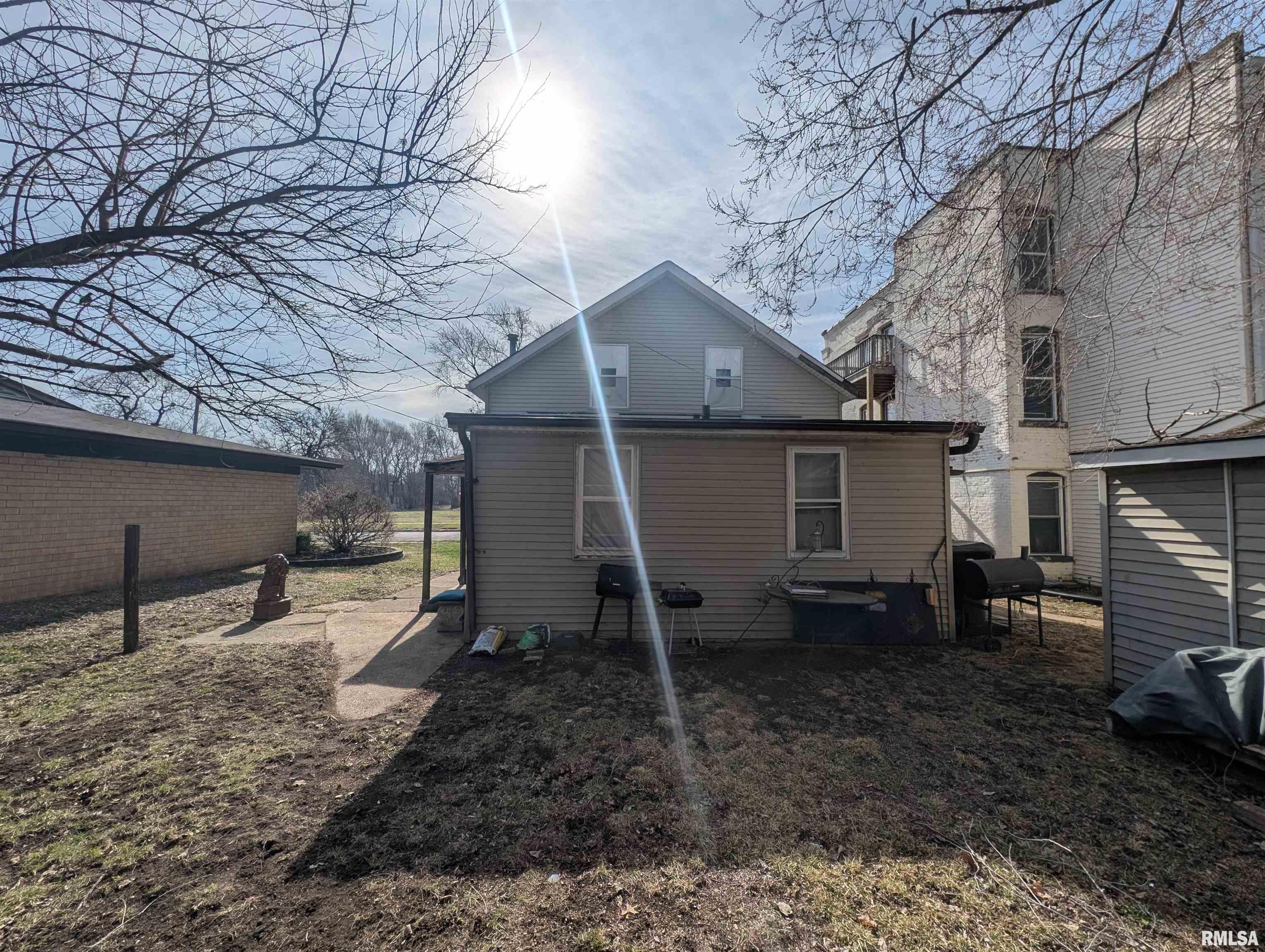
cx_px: 632
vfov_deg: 94.6
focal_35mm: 12
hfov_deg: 110.5
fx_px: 439
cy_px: 476
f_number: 1.95
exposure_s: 1/6369
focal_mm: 2.23
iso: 36
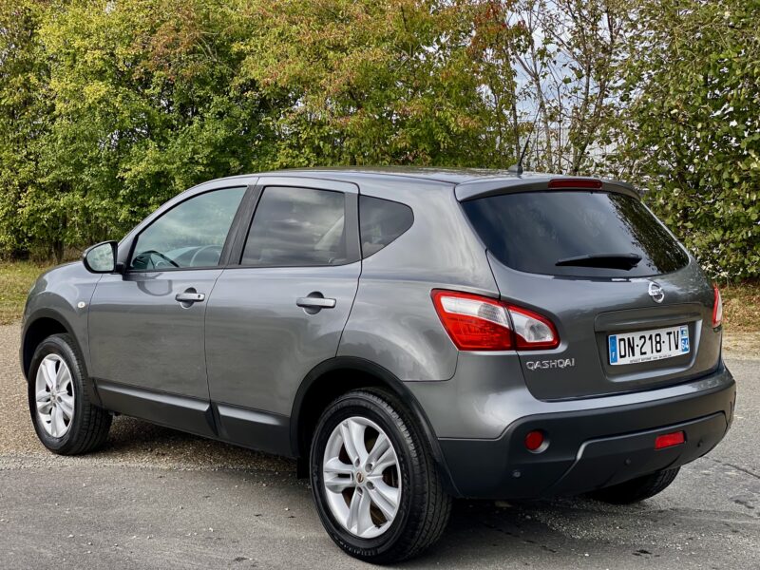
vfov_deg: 28.0
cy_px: 285
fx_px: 1142
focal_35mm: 52
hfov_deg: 36.8
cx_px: 380
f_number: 2
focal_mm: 6
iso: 20
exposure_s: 1/999
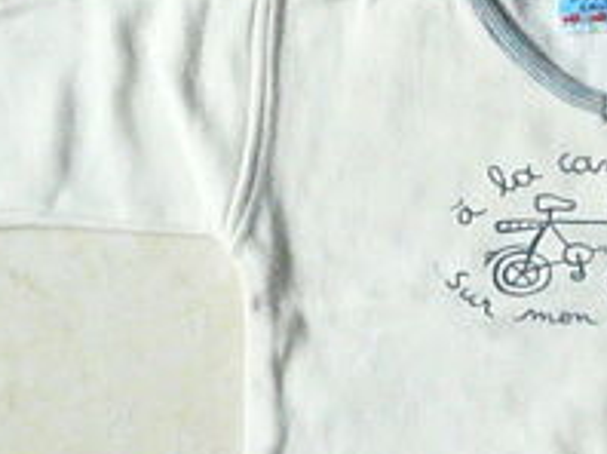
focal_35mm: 119
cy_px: 218
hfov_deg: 16.3
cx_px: 573
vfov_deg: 12.4
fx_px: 2084
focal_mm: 8.1
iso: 3200
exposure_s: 1/2000
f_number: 10
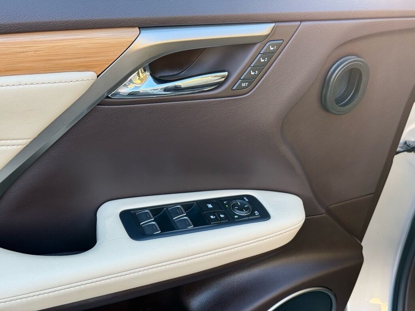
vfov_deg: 30.3
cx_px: 208
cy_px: 156
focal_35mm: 48
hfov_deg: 39.7
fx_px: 575
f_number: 1.78
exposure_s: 1/112
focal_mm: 6.76
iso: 100
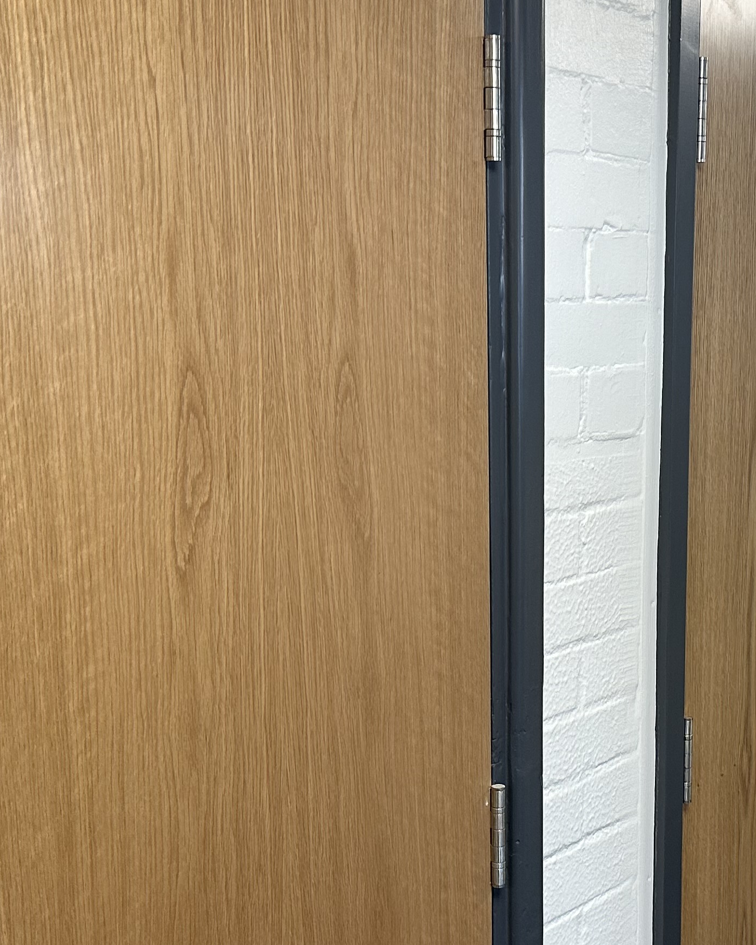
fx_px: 1510
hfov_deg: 27.6
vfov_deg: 34.5
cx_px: 594
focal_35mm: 54
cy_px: 617
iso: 160
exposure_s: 1/100
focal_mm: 6.86
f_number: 1.78
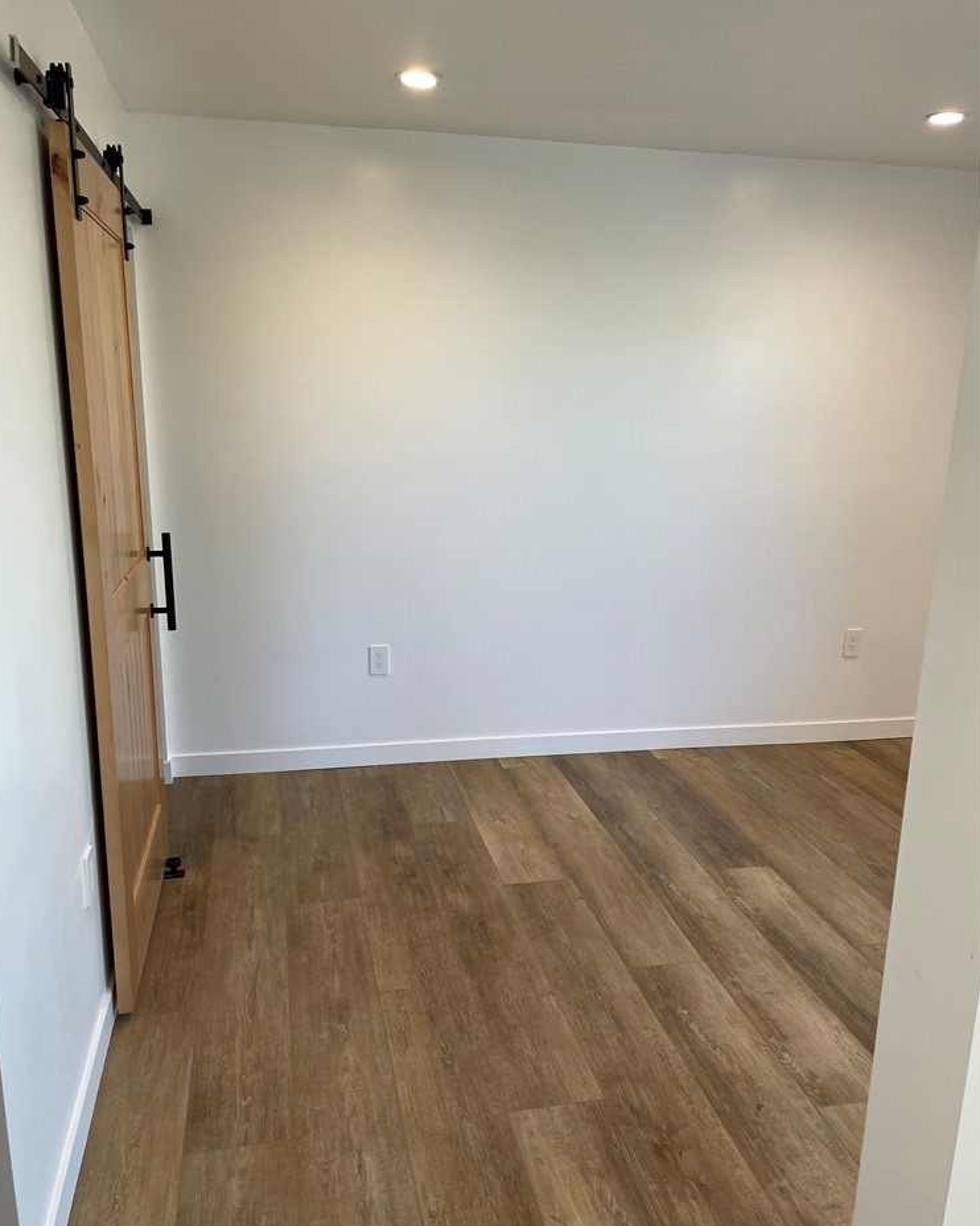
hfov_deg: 51.5
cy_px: 653
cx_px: 478
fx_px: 1015
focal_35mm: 28
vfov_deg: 62.2
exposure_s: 1/120
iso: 125
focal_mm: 4.2
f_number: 1.6
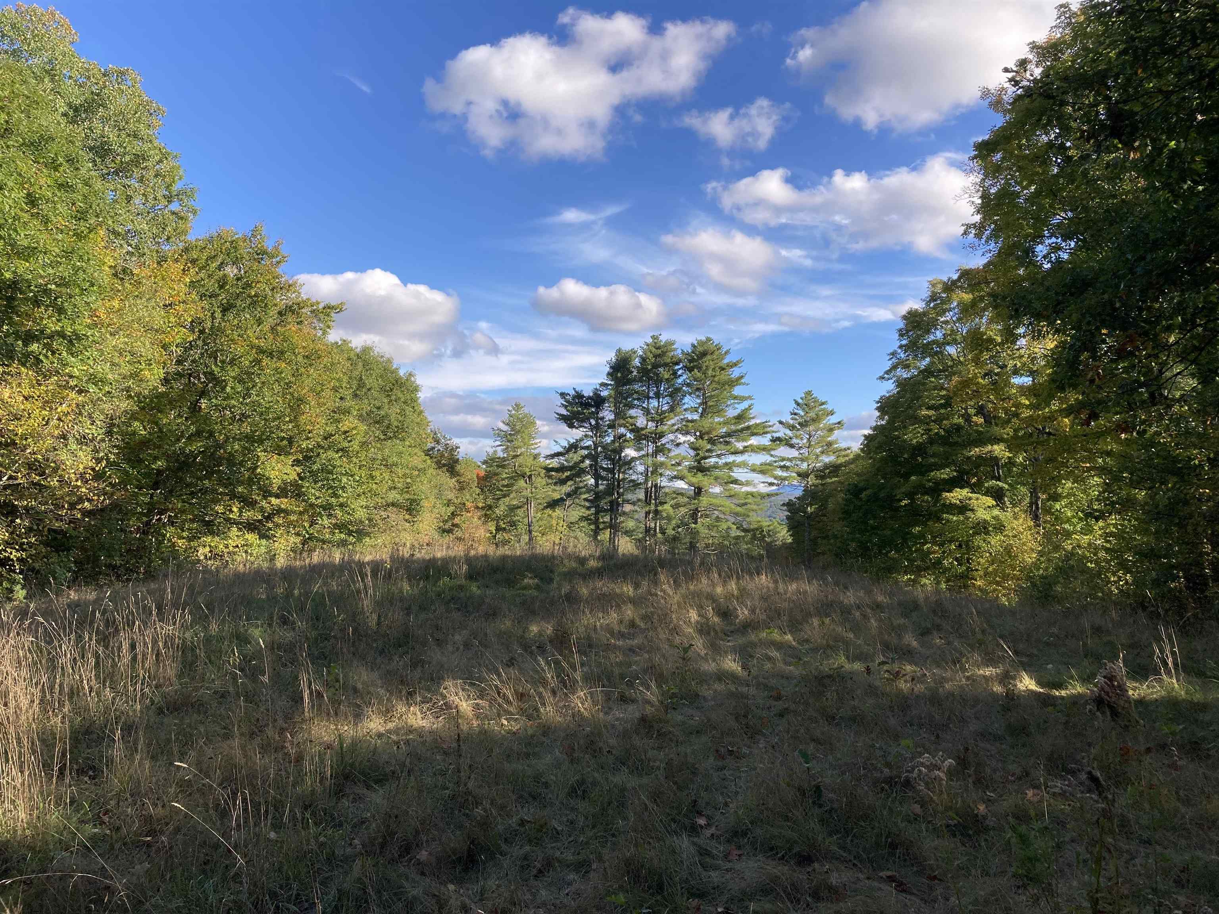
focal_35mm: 28
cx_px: 610
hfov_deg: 63.4
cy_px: 457
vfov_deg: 49.7
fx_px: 986
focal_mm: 3.99
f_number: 1.8
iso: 20
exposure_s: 1/1066
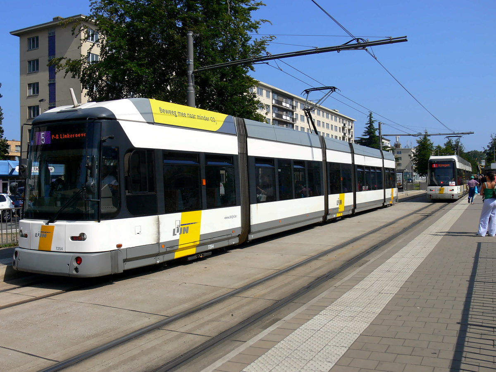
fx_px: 501
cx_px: 248
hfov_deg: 52.6
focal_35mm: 35
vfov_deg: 40.7
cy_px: 186
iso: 80
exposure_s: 1/800
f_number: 4.5
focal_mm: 7.4
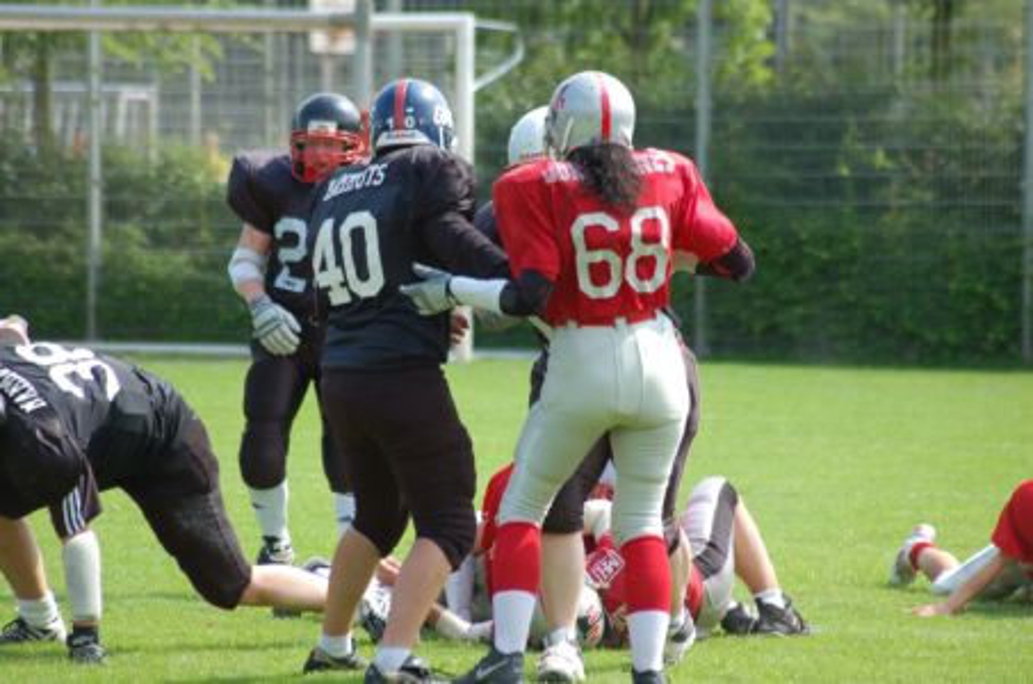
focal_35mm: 255
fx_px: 7302
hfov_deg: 8.1
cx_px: 516
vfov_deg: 5.4
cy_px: 342
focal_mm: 170
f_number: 4.8
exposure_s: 1/1000
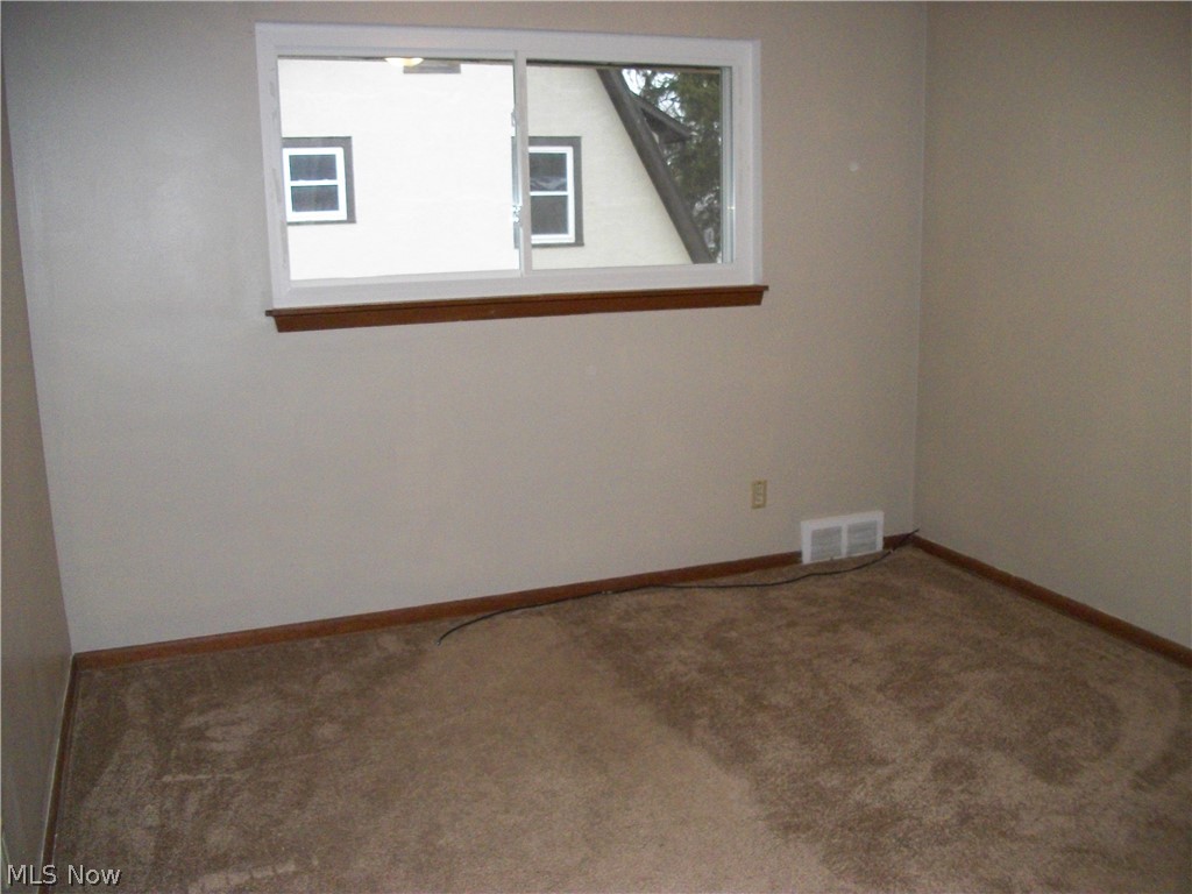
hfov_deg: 56.8
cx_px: 596
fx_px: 1102
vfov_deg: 44.2
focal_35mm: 32
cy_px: 447
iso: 400
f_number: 2.9
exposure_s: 1/125
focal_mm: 5.7
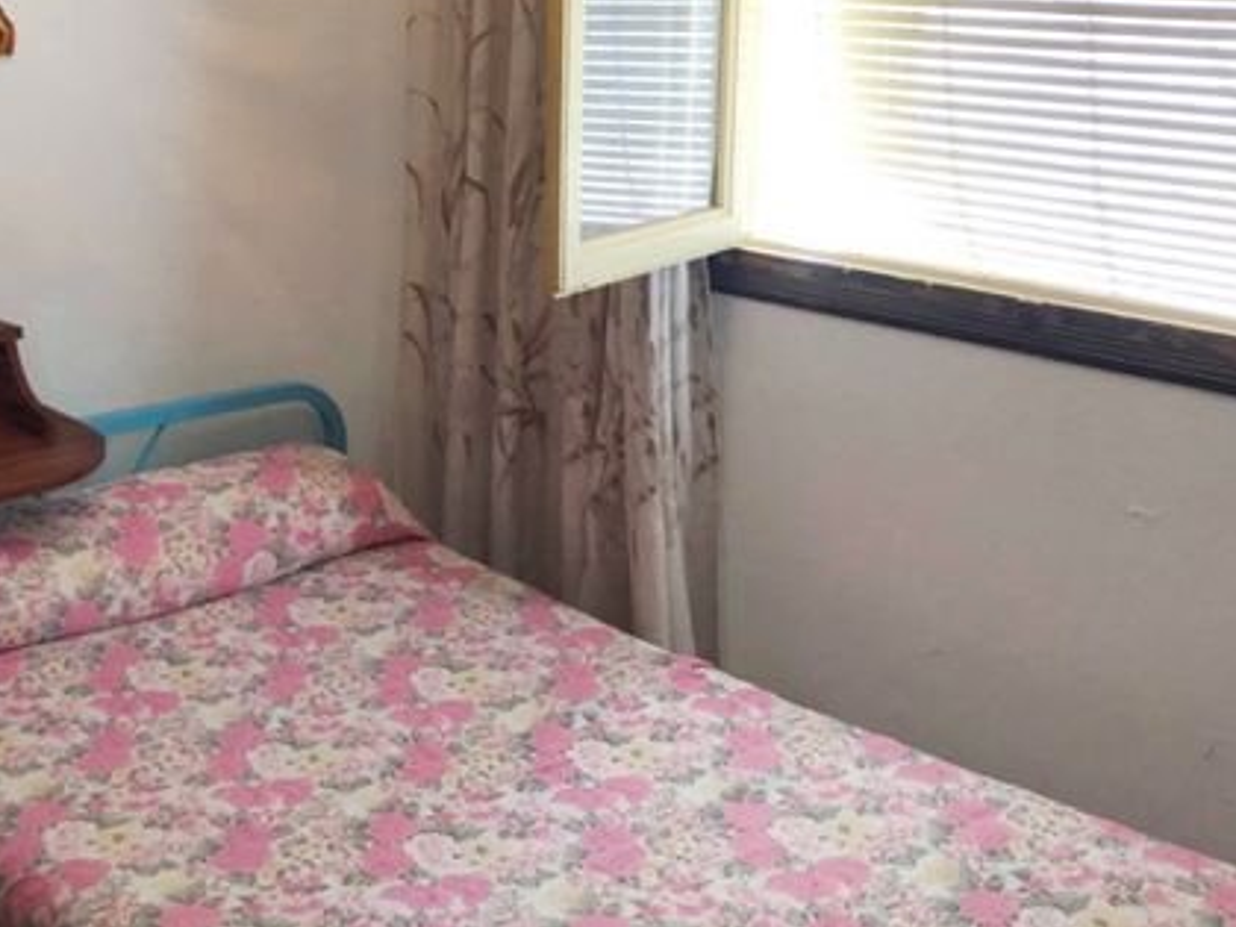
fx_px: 1678
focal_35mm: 47
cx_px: 443
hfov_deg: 40.1
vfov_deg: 30.5
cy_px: 271
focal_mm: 3.99
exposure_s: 1/25
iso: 40
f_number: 1.8
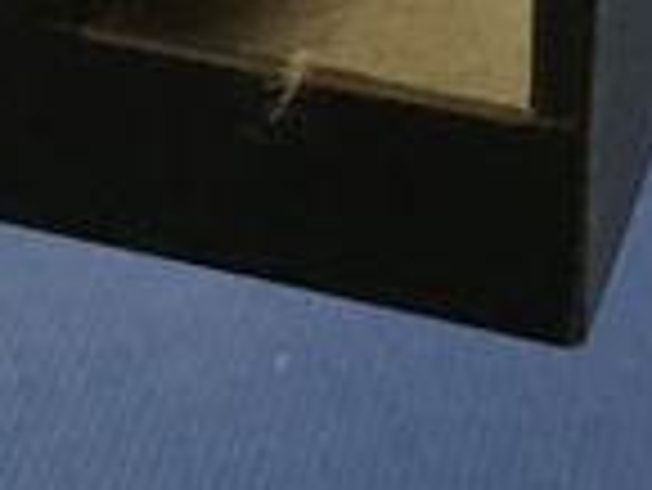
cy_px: -283
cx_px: 360
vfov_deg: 11.7
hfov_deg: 16.4
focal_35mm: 120
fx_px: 2262
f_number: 2.2
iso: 100
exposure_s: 1/10
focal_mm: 4.15
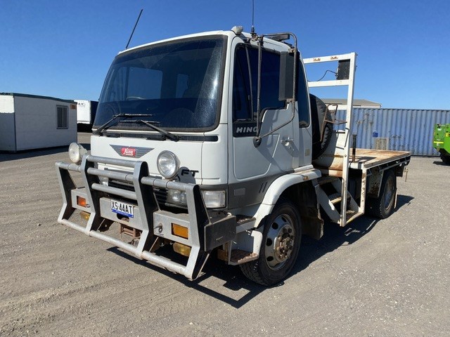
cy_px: 168
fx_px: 338
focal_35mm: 26
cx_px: 225
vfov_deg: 53.1
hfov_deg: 67.3
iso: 32
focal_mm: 4.25
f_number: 1.8
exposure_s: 1/4274
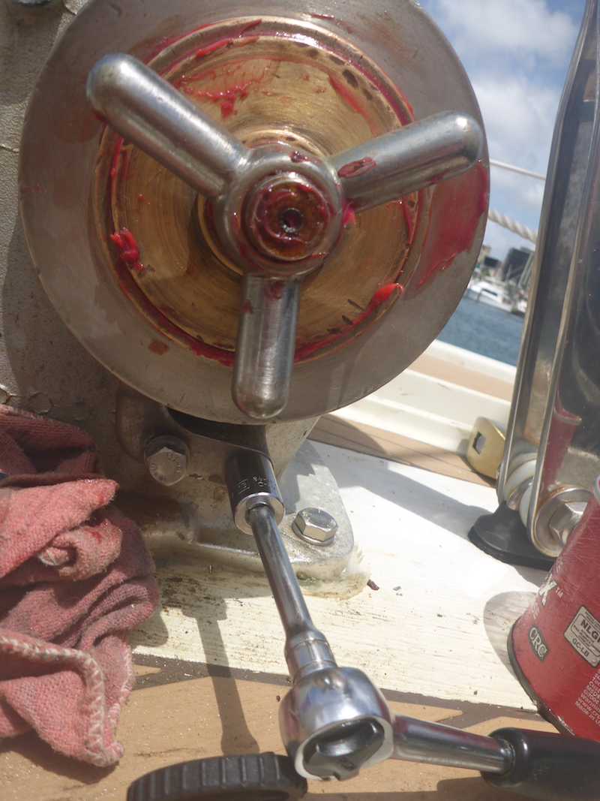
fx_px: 647
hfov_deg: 49.7
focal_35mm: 28
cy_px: 400
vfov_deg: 63.4
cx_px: 300
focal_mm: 4.9
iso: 100
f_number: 10
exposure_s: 1/160
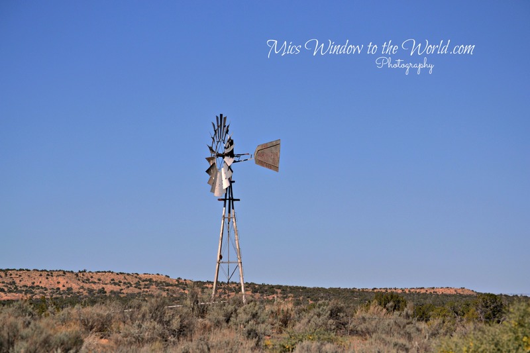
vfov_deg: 10.2
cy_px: 176
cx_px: 265
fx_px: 1987
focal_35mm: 135
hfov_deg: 15.2
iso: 250
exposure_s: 1/2000
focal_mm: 90
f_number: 7.1
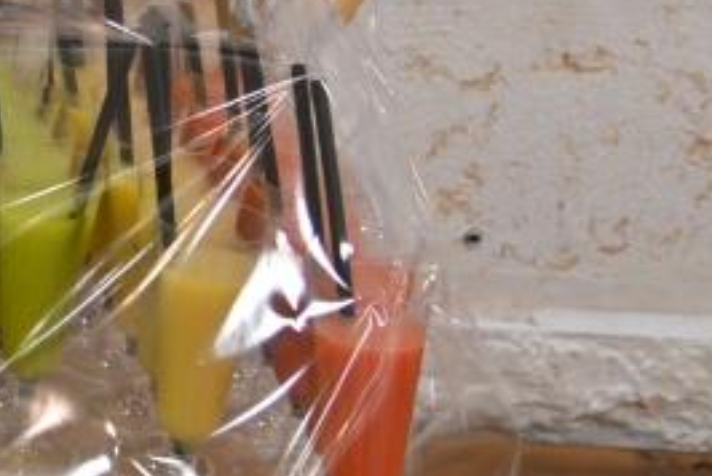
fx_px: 2435
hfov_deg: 15.0
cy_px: -44
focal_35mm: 123
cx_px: -452
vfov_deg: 11.0
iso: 250
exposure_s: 1/160
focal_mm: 32
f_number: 4
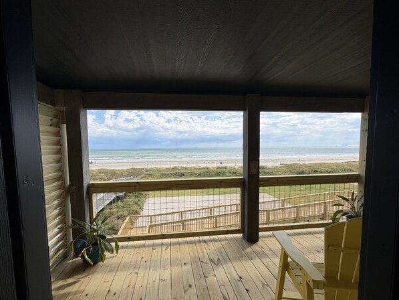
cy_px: 159
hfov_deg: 98.1
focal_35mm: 15
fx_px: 173
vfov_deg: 81.7
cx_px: 191
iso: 25
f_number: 2.2
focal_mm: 2.22
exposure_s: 1/770
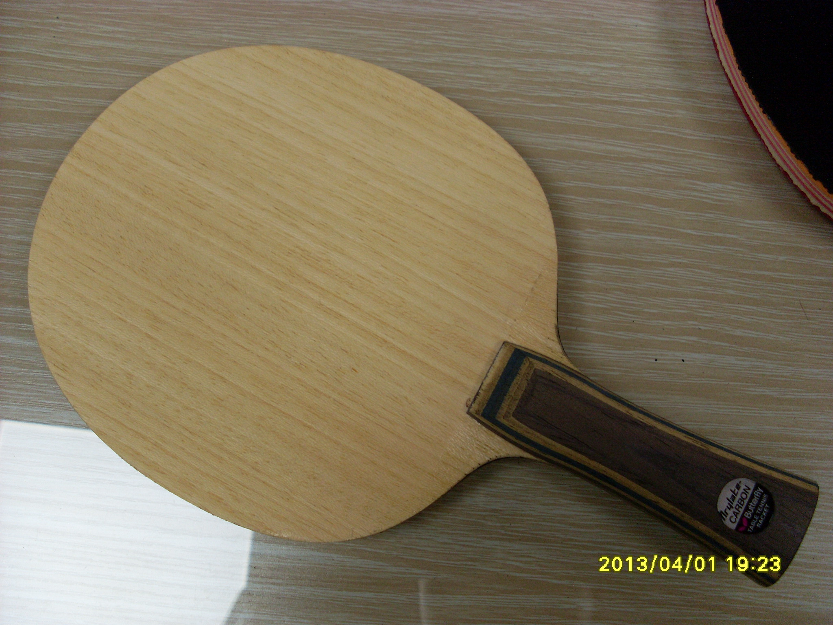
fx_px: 914
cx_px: 416
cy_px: 312
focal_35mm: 38
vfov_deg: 37.7
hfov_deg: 49.0
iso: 100
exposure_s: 1/60
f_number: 3
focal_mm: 6.3
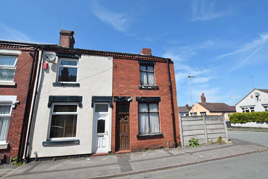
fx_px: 112
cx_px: 134
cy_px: 90
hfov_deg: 100.3
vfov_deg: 77.4
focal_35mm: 15
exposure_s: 1/500
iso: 250
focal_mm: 10
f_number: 8
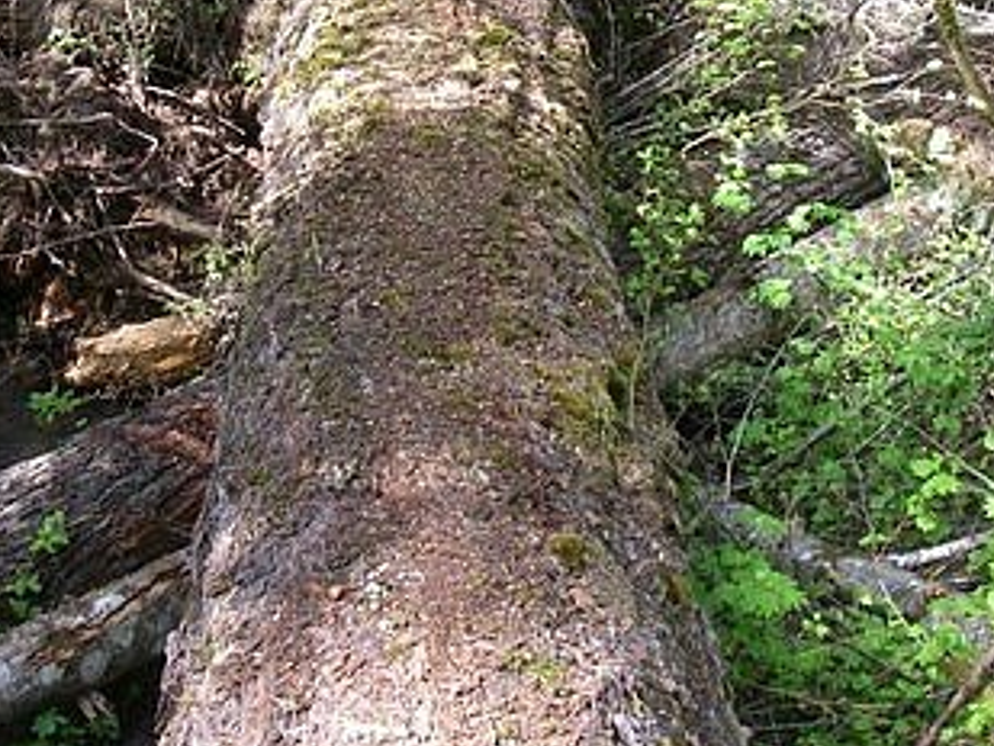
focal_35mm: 59
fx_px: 1695
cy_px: 277
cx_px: 450
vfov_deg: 24.8
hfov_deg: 32.7
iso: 64
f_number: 3.3
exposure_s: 1/60
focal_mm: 6.3
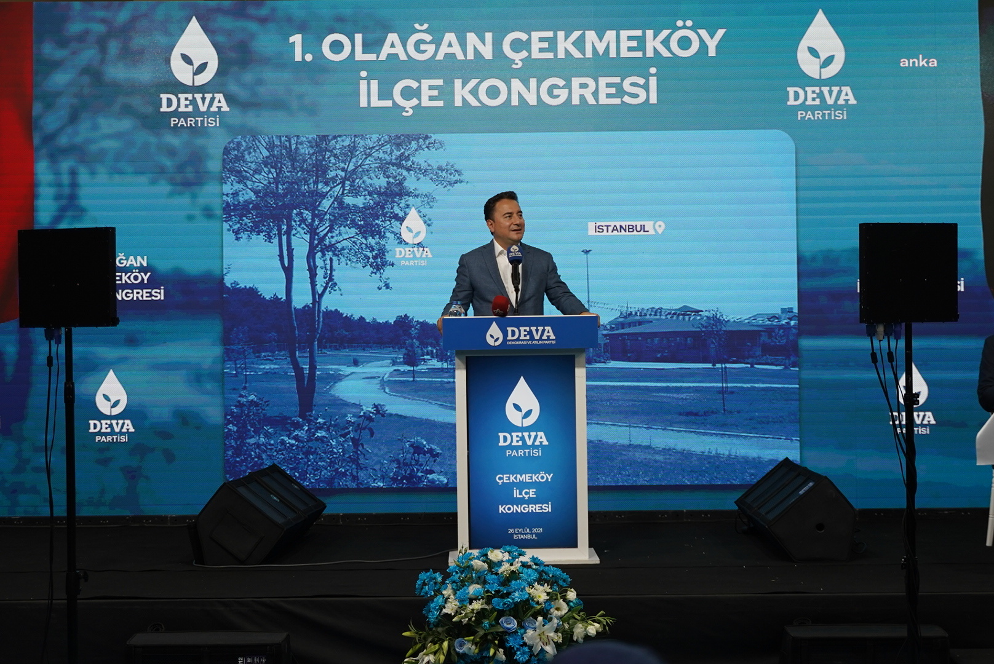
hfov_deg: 30.1
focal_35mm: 67
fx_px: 1851
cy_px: 332
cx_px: 497
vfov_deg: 20.3
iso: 800
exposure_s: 1/640
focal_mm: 45
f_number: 2.8
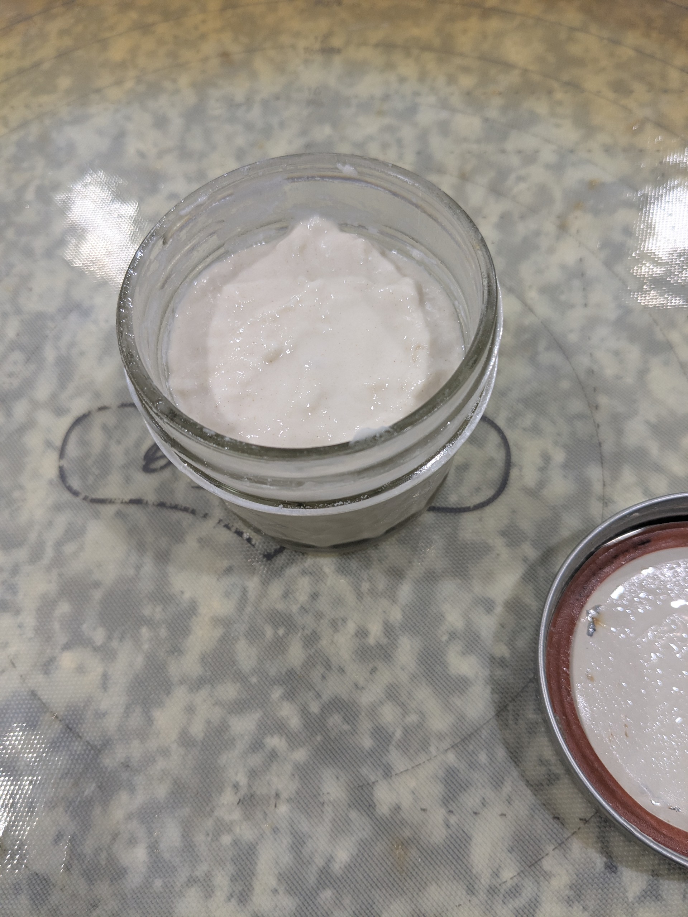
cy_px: 458
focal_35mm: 27
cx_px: 344
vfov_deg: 65.3
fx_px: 716
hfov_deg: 51.4
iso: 100
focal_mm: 4.38
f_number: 1.73
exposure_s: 1/30
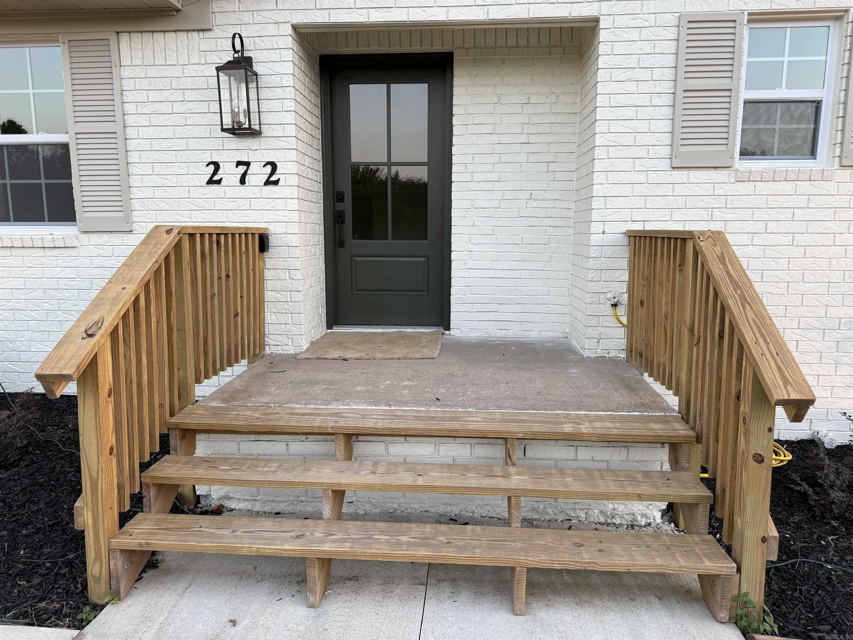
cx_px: 426
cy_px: 320
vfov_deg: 56.8
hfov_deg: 71.6
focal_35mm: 24
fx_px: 591
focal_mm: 6.76
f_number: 1.78
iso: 100
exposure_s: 1/121
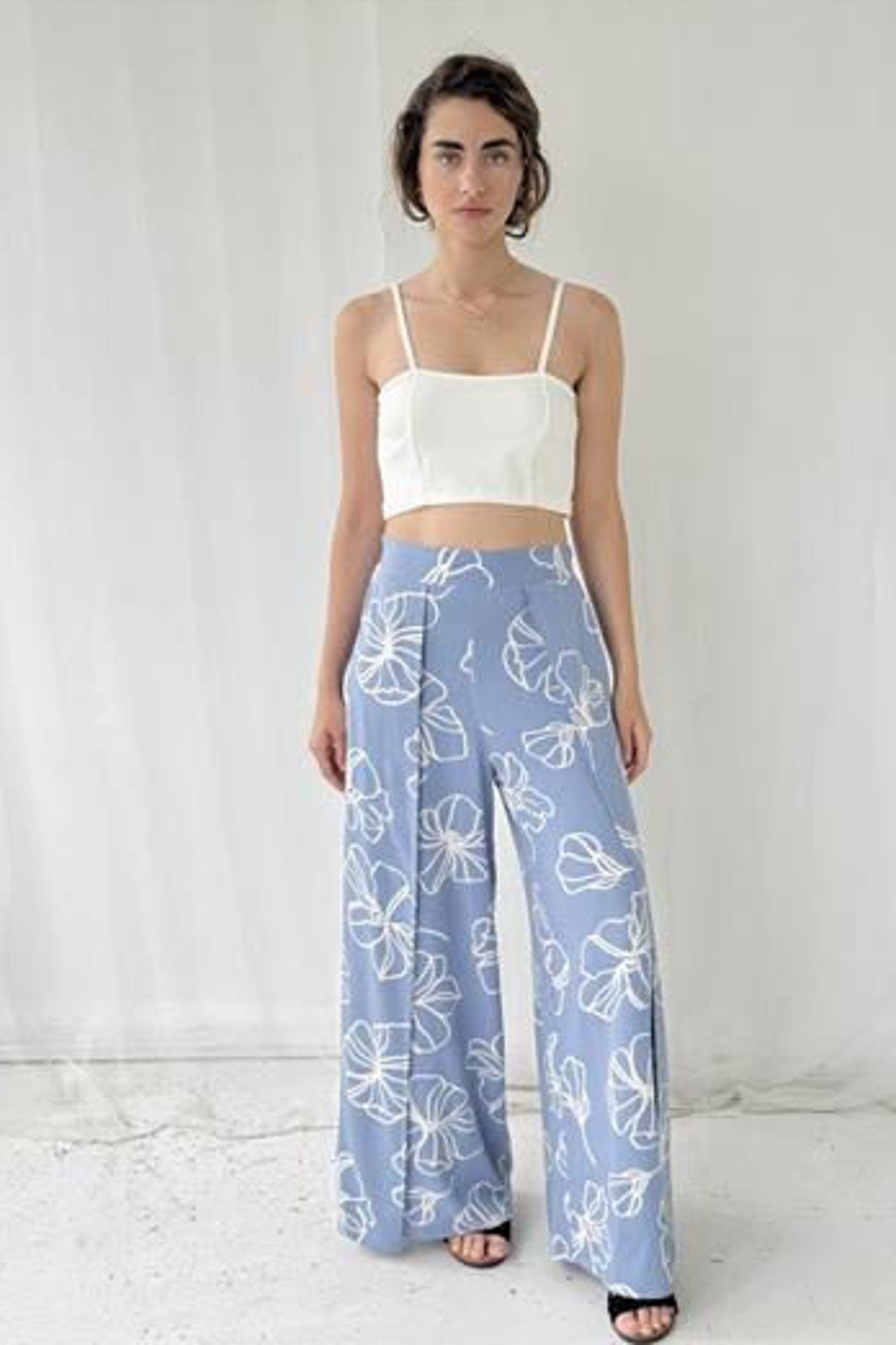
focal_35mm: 51
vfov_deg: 38.9
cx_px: 484
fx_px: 1904
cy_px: 671
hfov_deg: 26.5
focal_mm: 6.76
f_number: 1.78
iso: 64
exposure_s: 1/349
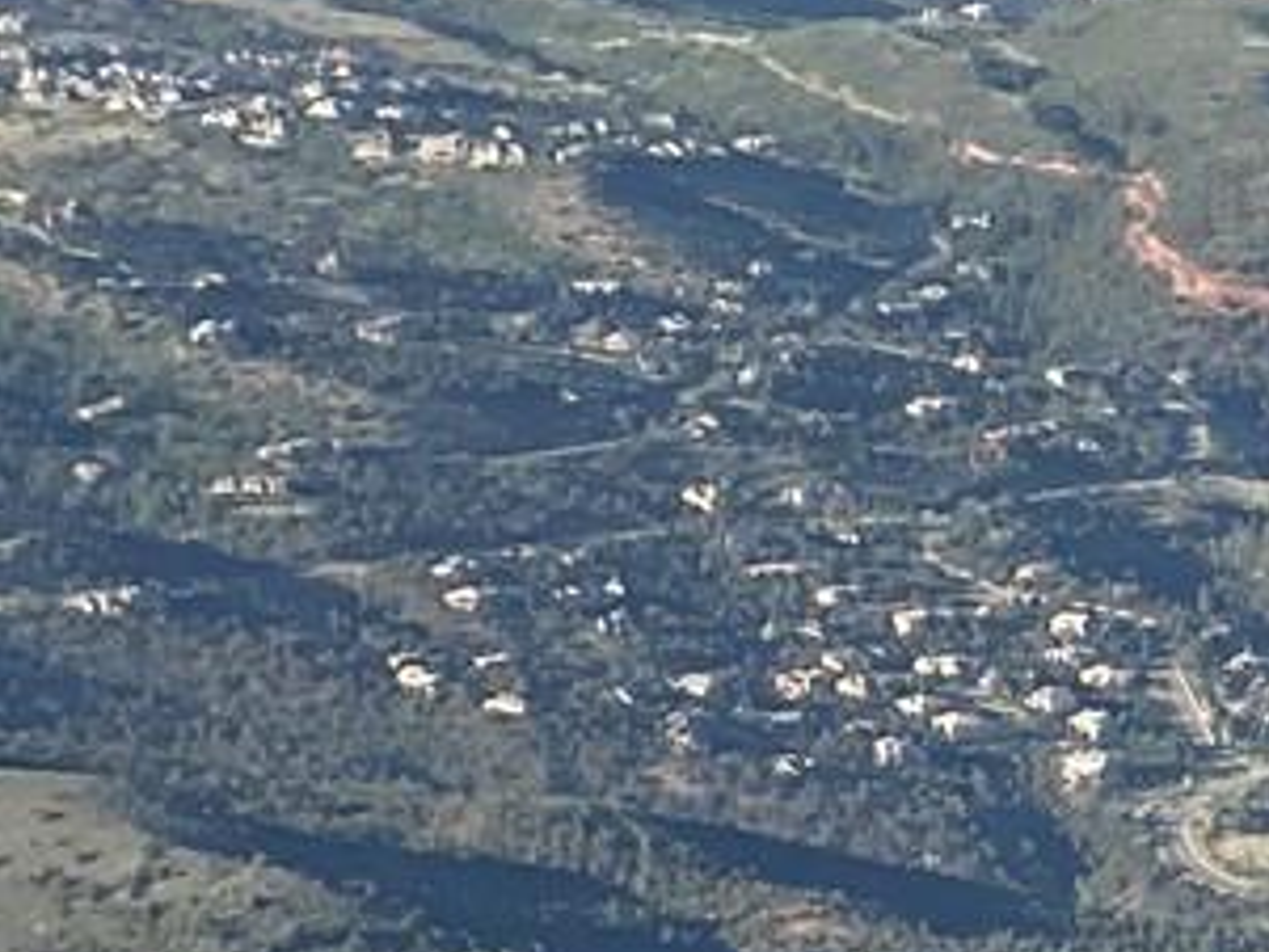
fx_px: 10122
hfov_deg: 6.8
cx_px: 3099
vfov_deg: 5.4
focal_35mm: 276
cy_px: 510
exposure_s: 1/1712
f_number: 2
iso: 20
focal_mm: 6
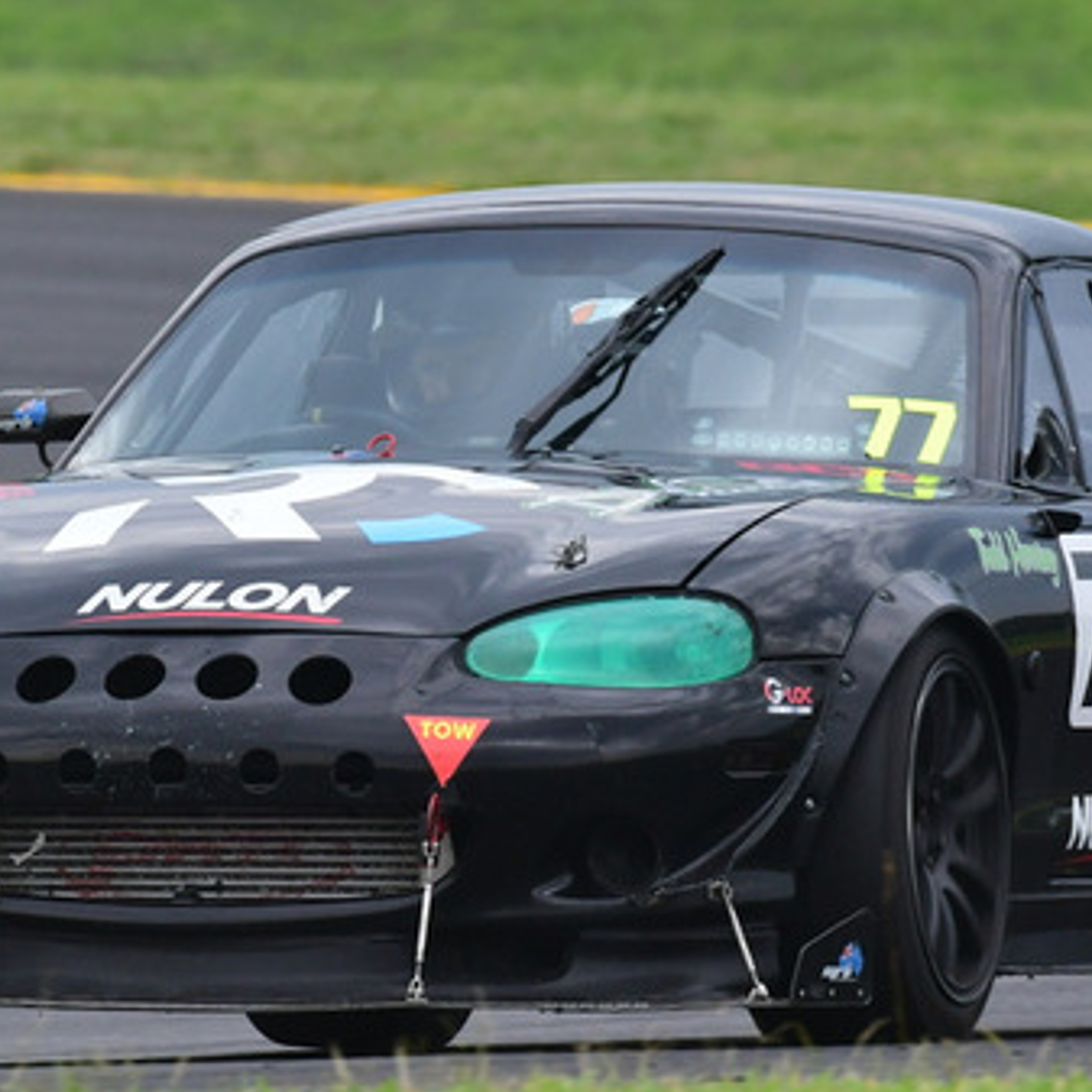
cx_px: 373
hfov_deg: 1.4
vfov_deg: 1.4
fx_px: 45398
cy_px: 418
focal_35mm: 1272
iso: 1000
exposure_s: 1/640
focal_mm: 420
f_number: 10
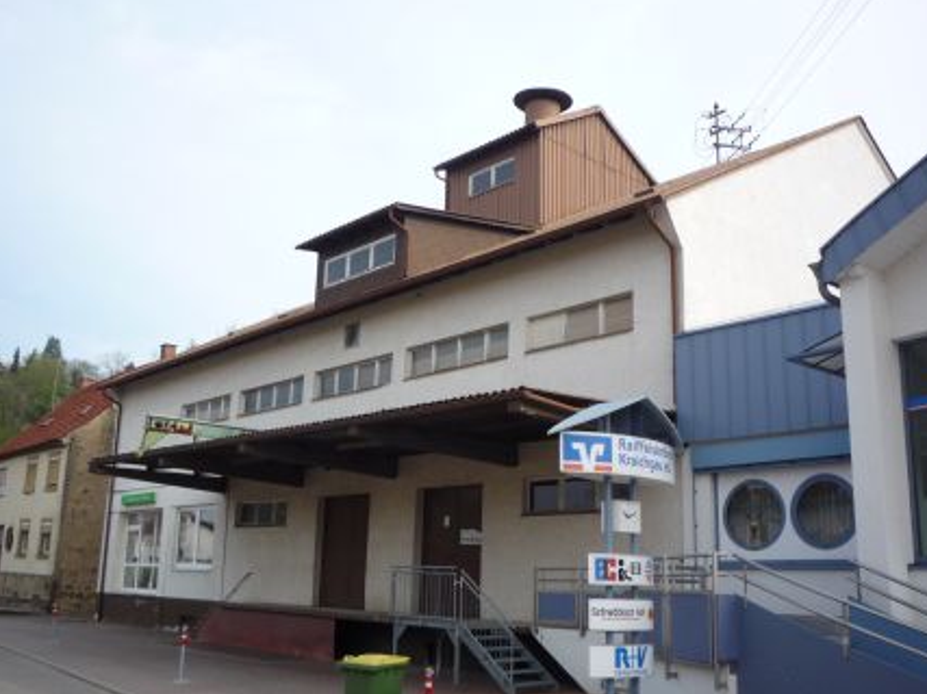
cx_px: 434
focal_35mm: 36
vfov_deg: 39.6
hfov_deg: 51.3
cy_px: 377
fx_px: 964
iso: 100
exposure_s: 1/400
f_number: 4
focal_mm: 5.2
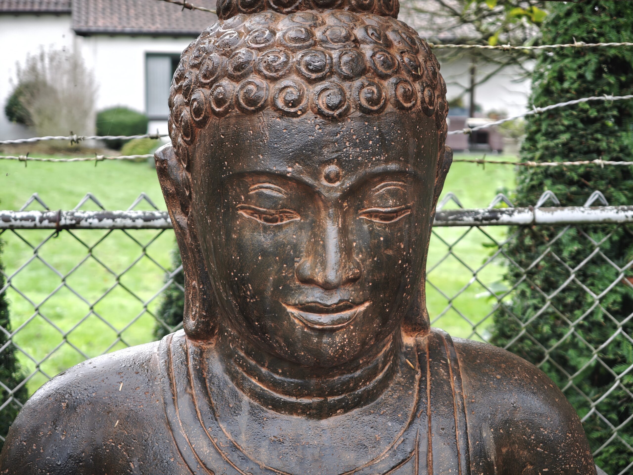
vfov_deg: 21.0
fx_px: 1280
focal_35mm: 70
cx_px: 316
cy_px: 238
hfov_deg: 27.8
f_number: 1.8
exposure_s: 1/100
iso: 125
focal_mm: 11.5
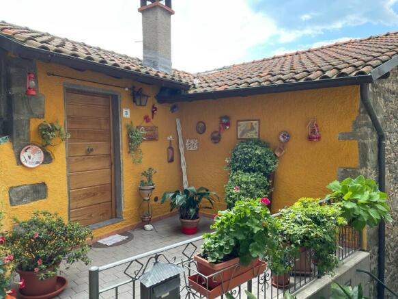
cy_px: 150
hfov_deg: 67.3
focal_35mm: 26
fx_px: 299
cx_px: 199
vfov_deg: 53.0
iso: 32
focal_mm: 4.2
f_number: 1.6
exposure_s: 1/428
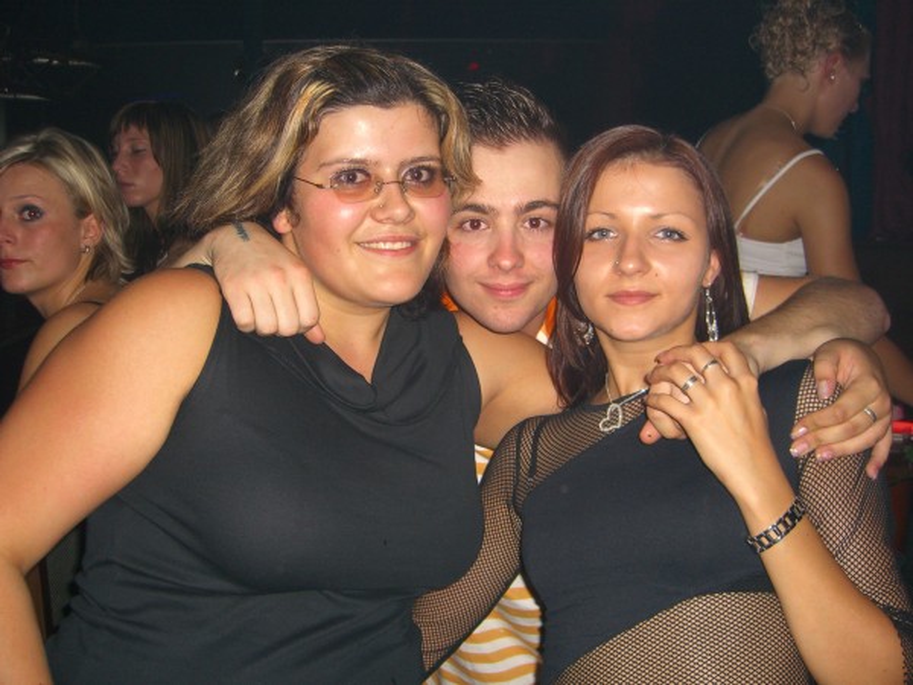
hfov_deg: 49.0
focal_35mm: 38
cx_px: 456
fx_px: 1002
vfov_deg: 37.7
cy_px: 342
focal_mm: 7.9
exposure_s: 1/60
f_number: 2.8
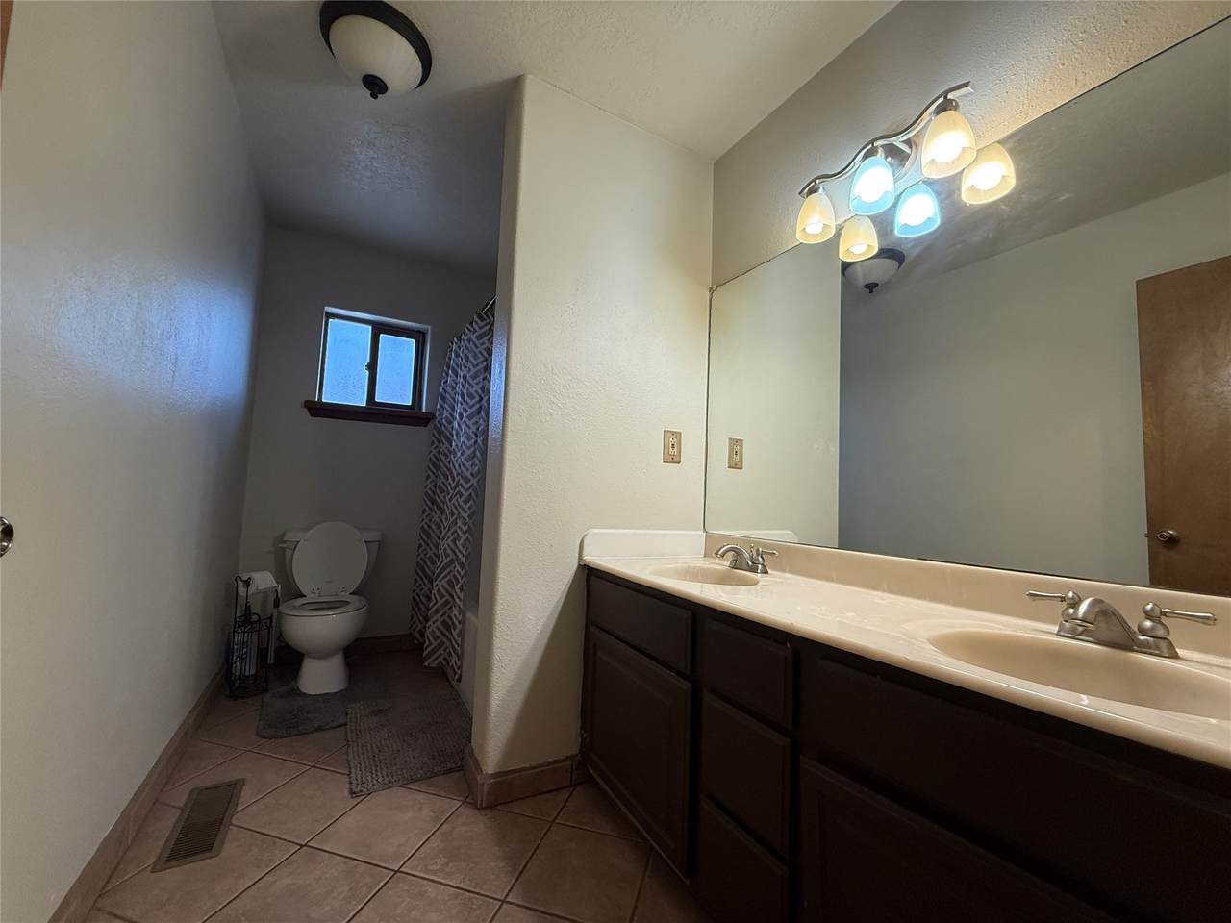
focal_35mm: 14
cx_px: 616
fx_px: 498
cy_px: 462
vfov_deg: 85.7
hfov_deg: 102.1
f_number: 2.2
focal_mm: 2.22
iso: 250
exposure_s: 1/120
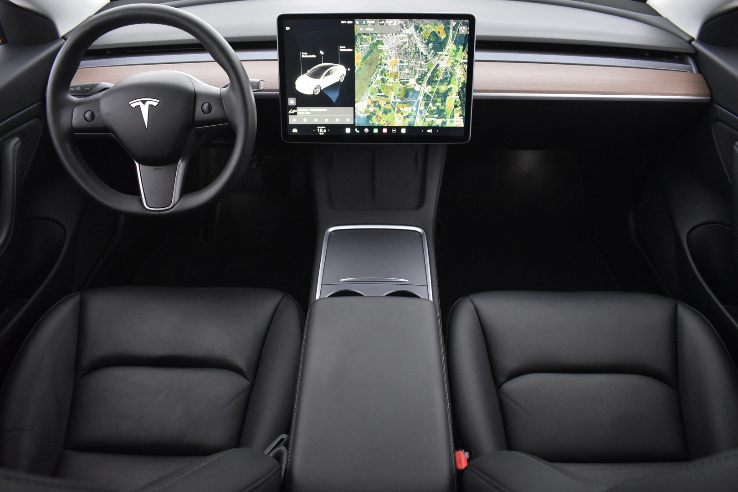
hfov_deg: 67.4
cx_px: 369
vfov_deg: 47.9
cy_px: 246
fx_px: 553
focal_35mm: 27
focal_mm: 18
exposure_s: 1/30
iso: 3200
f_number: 3.5
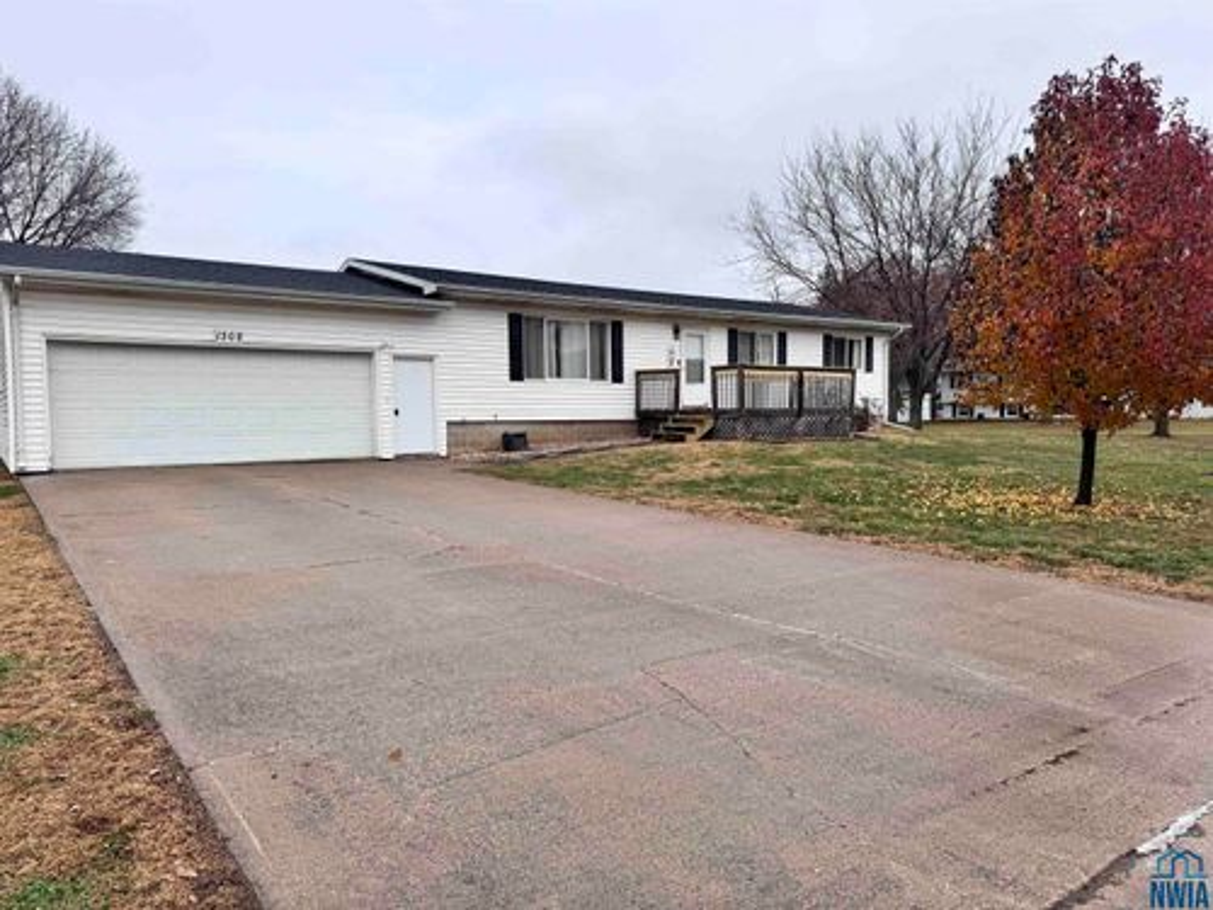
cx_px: 606
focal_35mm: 24
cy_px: 455
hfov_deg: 71.6
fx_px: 841
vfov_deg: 56.8
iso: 80
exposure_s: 1/2041
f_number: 1.78
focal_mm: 6.76
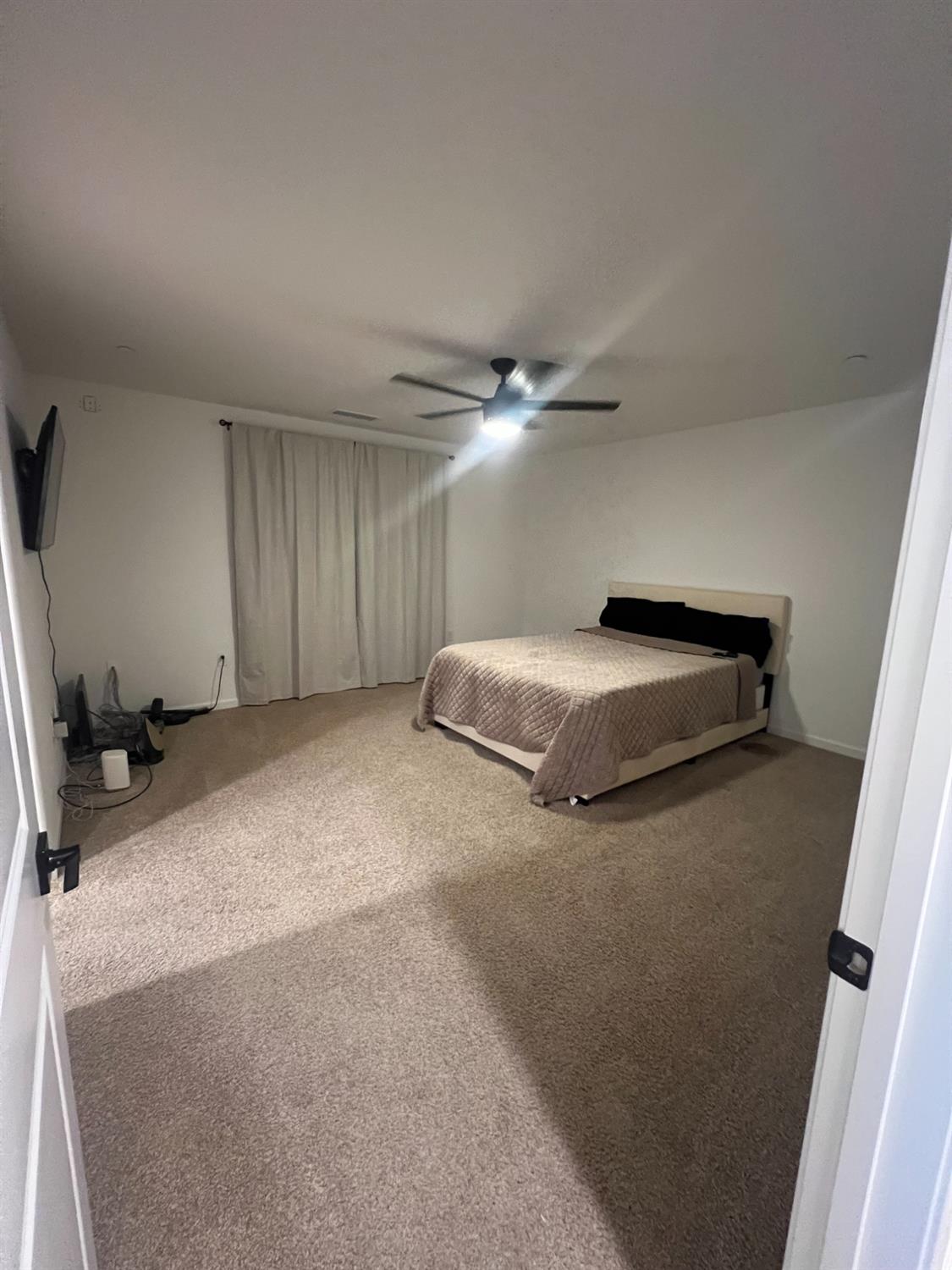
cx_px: 476
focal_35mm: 13
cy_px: 635
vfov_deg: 106.2
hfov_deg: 89.9
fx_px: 477
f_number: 1.8
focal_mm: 1.57
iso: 800
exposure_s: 1/40
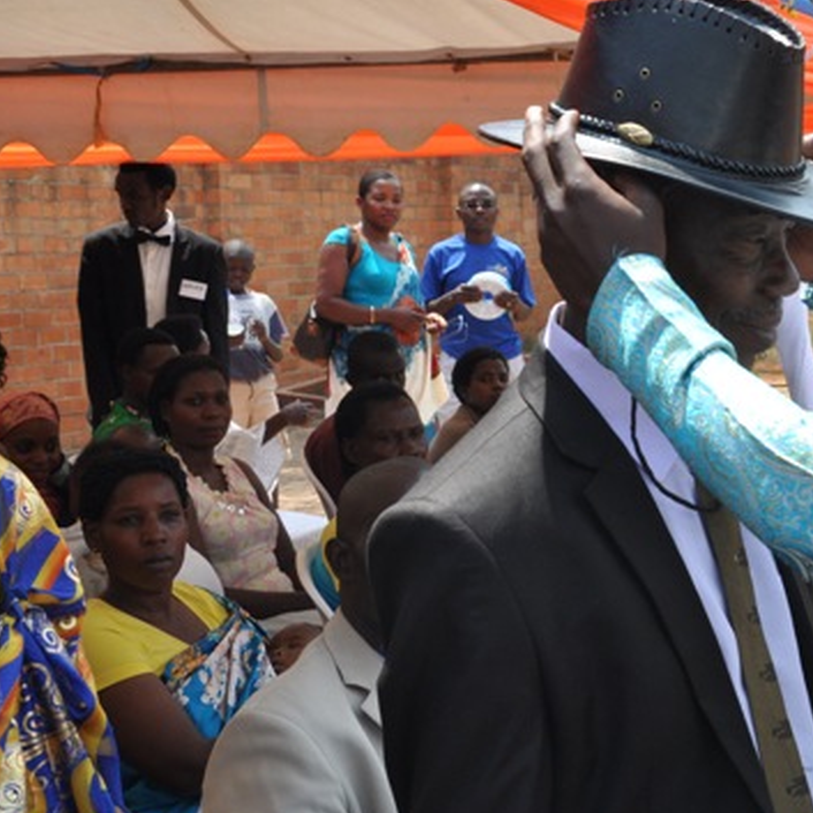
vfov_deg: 19.7
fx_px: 2338
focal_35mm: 88
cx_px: 798
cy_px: 396
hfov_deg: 19.2
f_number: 10
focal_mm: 34
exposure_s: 1/400
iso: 500
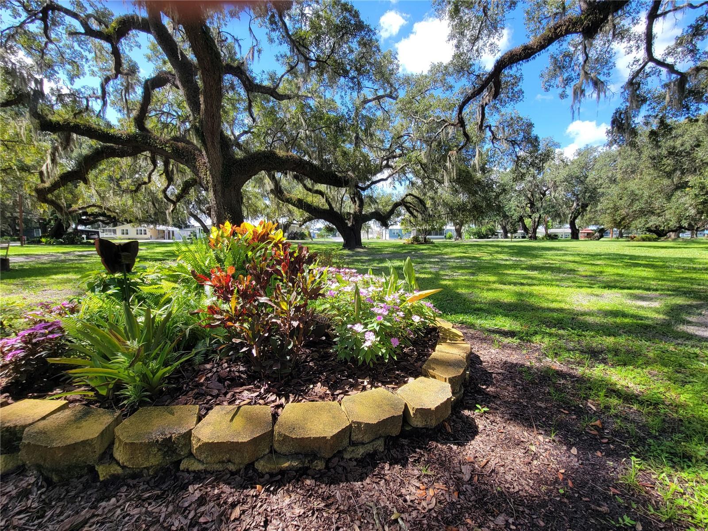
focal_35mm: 13
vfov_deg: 89.9
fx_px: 266
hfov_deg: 106.2
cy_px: 266
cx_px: 354
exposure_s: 1/487
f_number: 2.2
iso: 50
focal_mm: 2.2
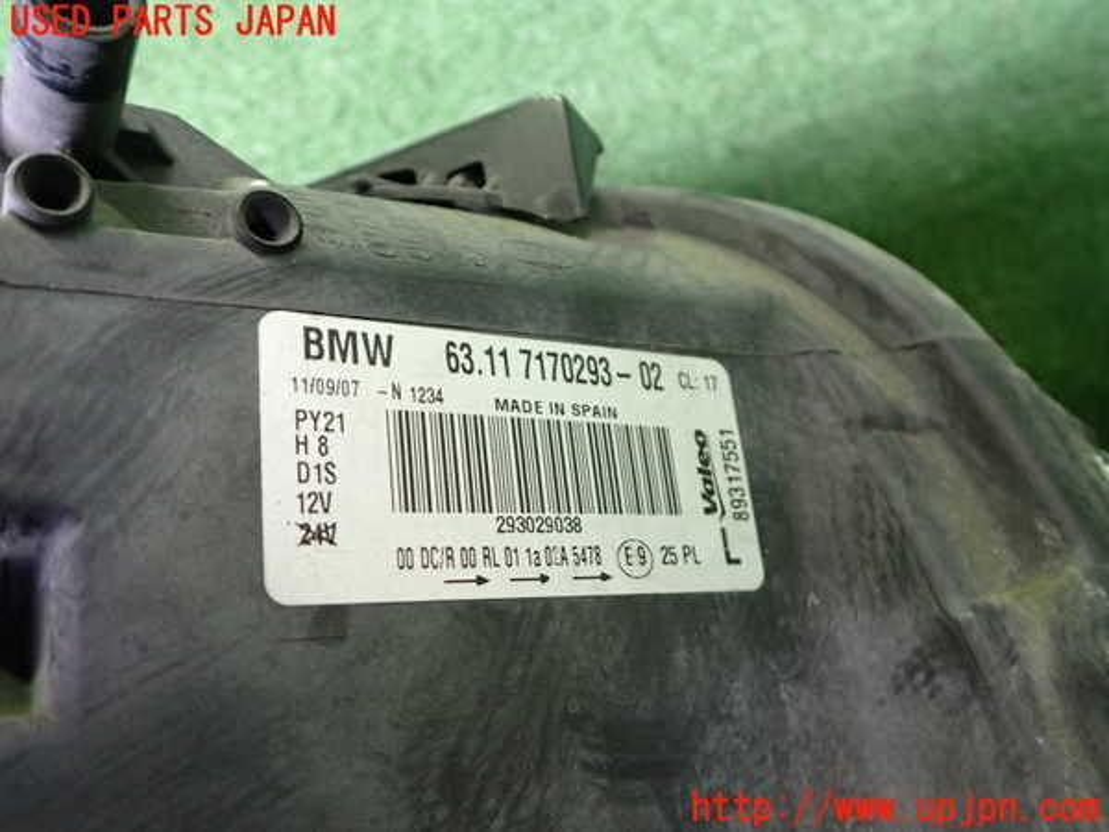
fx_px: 961
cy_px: 416
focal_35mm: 30
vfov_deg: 46.8
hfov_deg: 60.0
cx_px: 554
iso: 400
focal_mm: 5.4
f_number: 2.3
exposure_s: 1/30
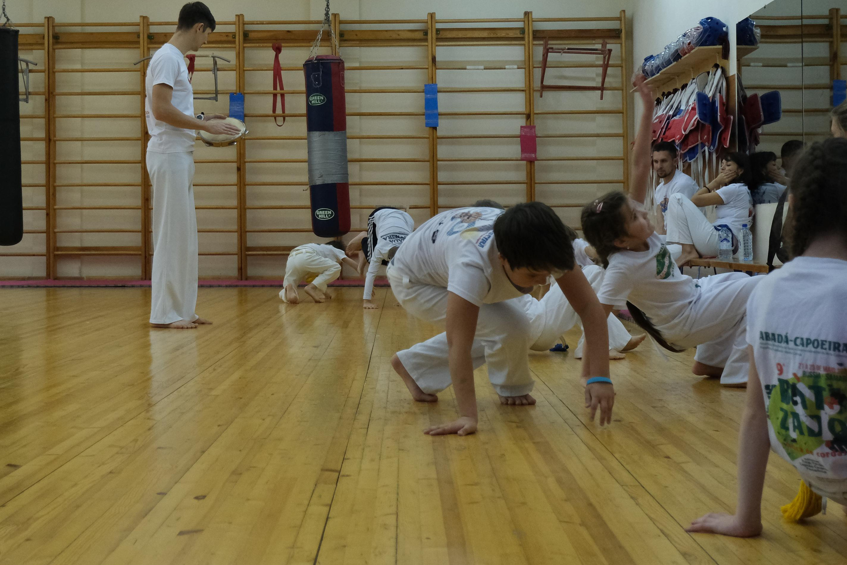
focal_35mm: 59
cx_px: 362
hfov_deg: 33.9
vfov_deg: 22.9
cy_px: 204
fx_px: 1388
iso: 3200
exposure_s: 1/320
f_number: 4.4
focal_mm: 27.1
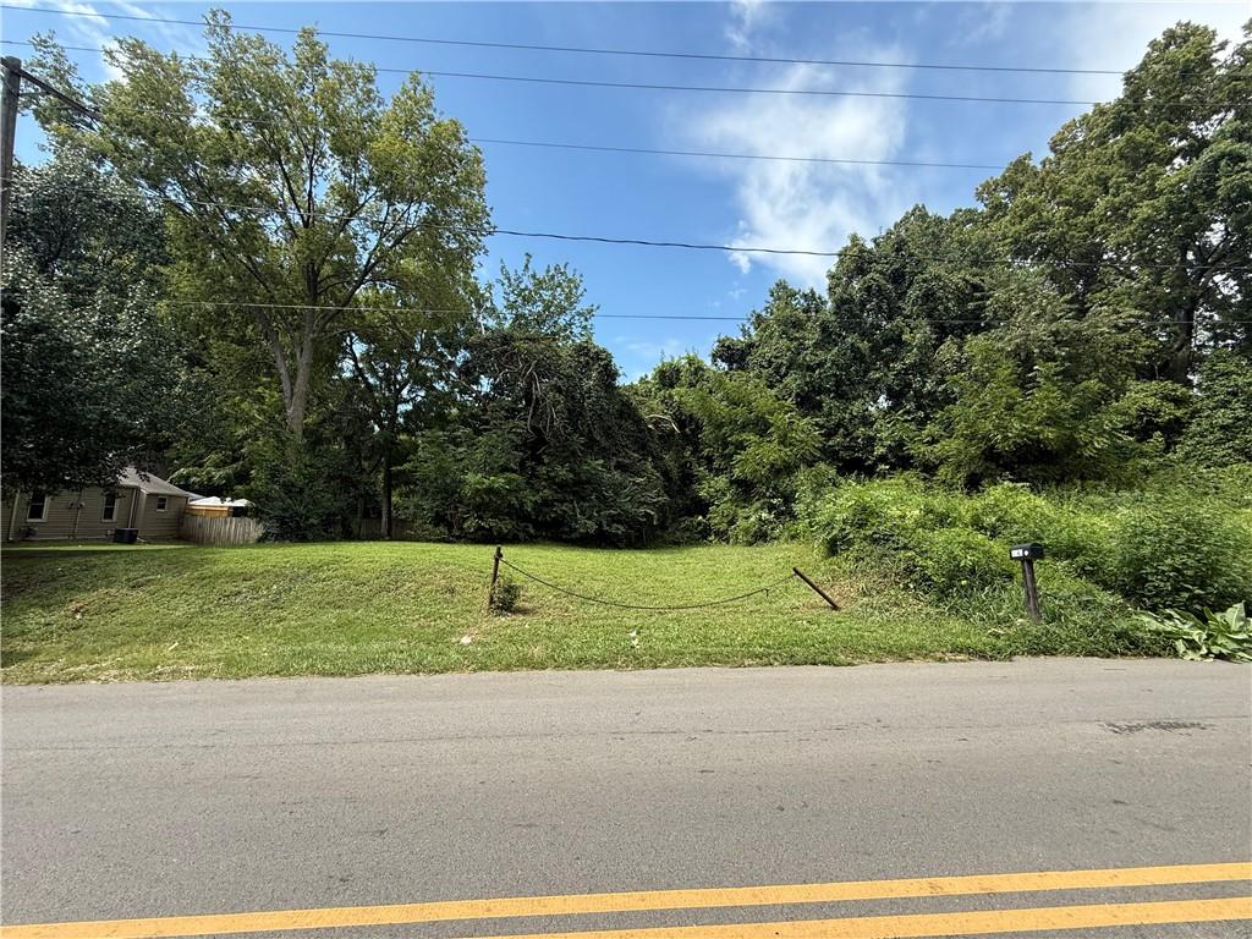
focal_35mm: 14
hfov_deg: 102.1
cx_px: 626
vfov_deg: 85.7
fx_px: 506
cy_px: 470
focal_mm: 2.22
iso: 64
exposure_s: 1/799
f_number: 2.2
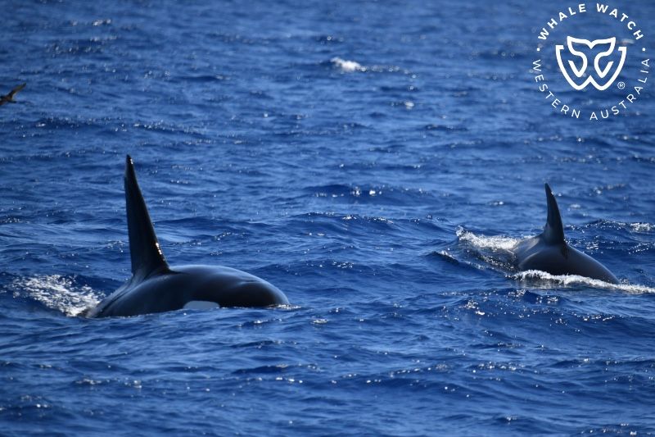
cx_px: 328
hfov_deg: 3.4
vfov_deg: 2.3
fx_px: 10914
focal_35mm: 600
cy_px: 218
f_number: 6.3
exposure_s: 1/8000
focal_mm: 600
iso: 1600
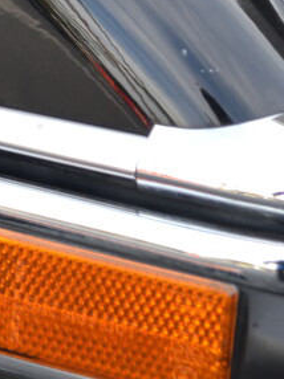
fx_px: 3648
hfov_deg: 4.4
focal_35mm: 333
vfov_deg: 5.9
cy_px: -24
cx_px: -215
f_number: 5.6
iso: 320
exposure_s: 1/125
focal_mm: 55
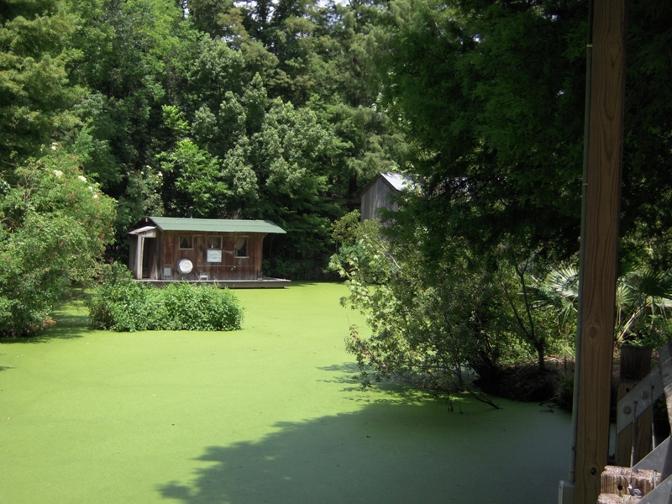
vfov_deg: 29.1
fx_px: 971
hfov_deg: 38.2
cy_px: 252
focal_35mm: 50
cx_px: 336
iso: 100
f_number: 3.5
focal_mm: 8.9
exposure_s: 1/500
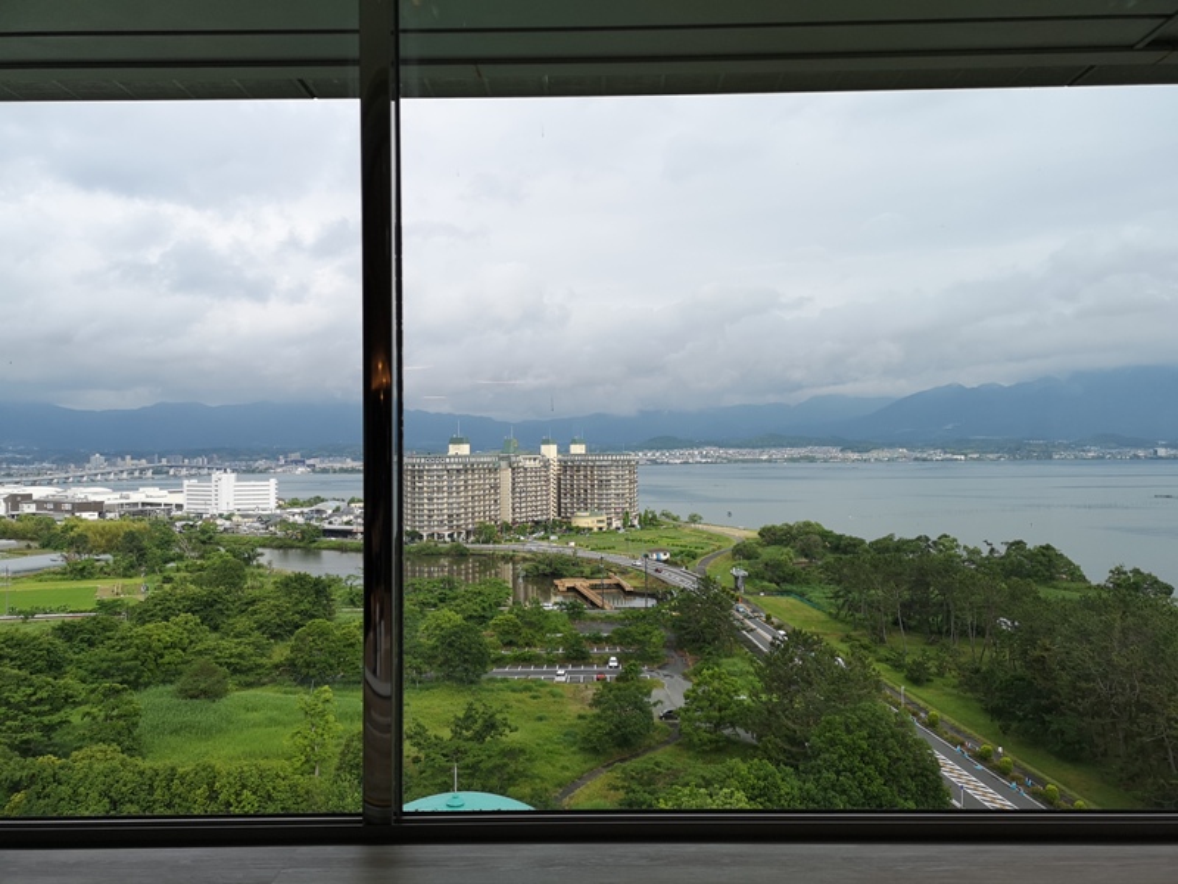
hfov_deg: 65.3
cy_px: 442
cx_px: 589
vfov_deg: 51.4
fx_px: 919
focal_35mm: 27
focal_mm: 3.95
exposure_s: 1/1348
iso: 50
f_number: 1.8
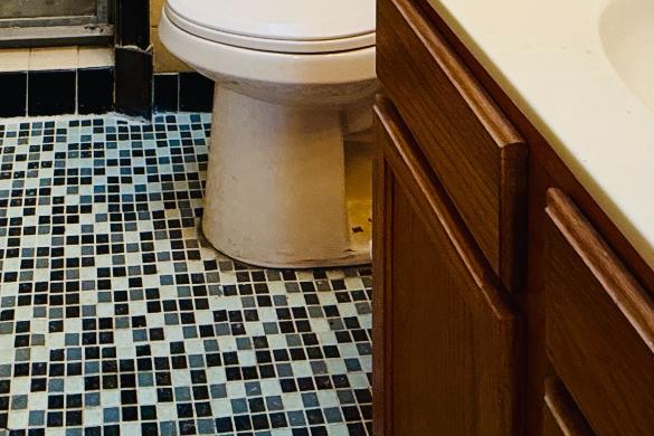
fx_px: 926
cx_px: 179
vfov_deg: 19.1
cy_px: -377
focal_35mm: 51
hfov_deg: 38.1
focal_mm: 2.22
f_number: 2.2
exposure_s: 1/120
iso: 160
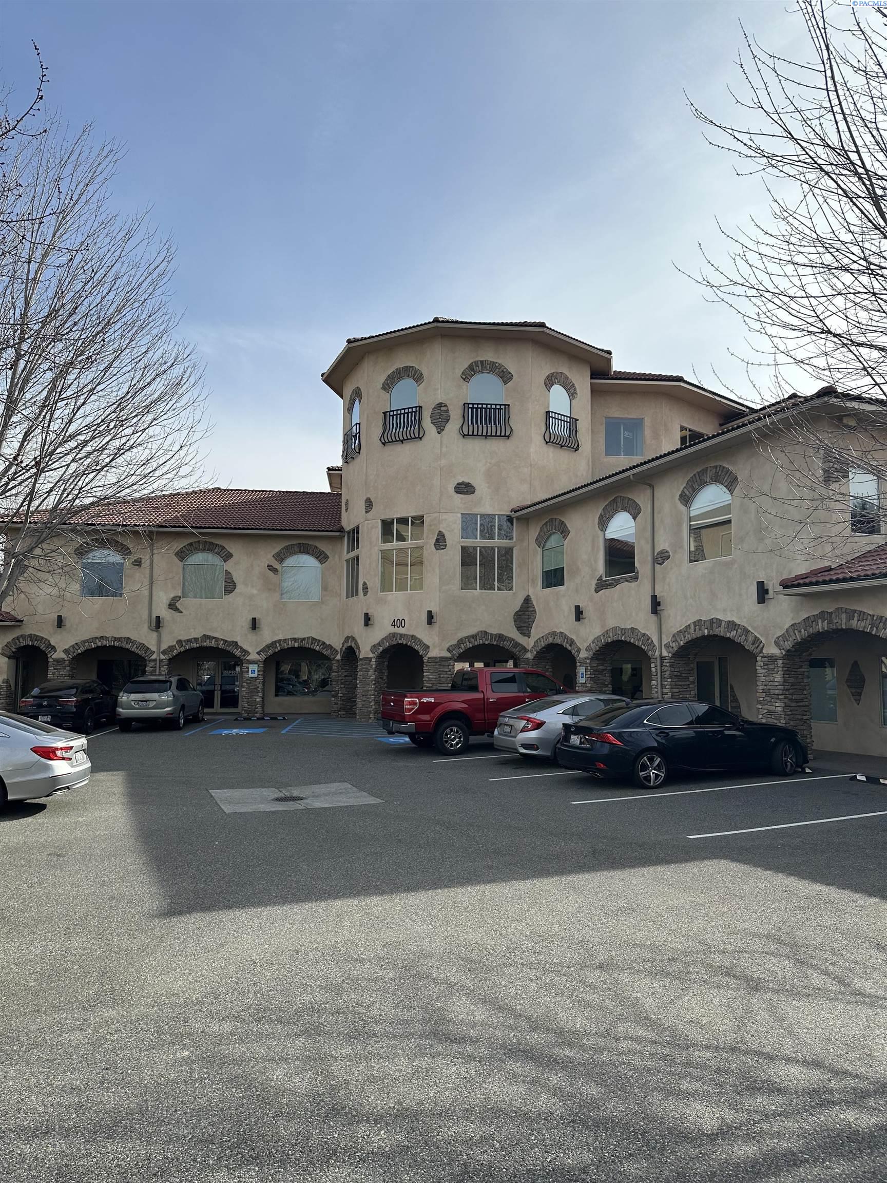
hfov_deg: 56.8
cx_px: 444
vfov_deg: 71.6
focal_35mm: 24
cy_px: 592
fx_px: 820
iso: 80
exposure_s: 1/4545
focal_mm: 6.86
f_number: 1.78
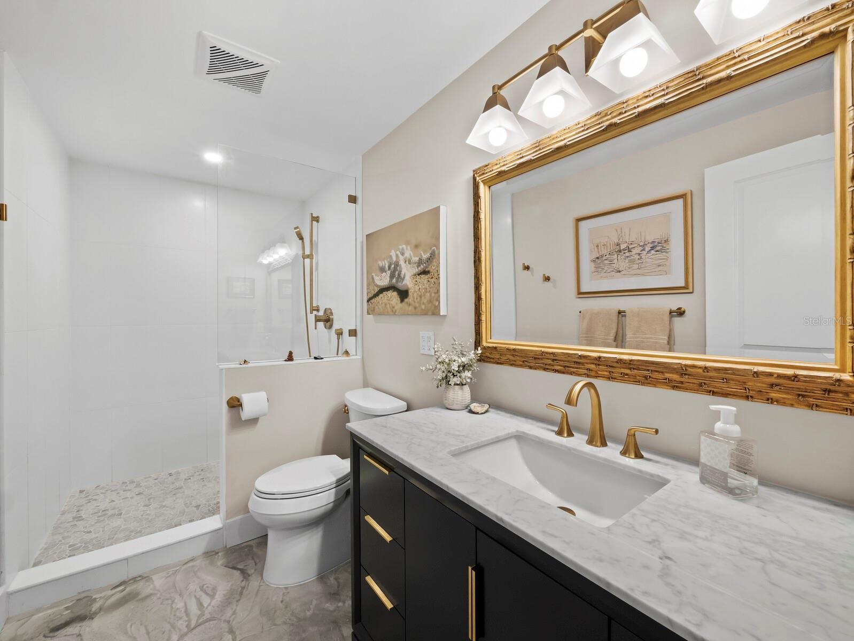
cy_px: 320
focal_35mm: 14
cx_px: 427
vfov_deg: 85.7
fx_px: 346
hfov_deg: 102.0
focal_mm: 7
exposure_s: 1/1.67
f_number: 13
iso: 320
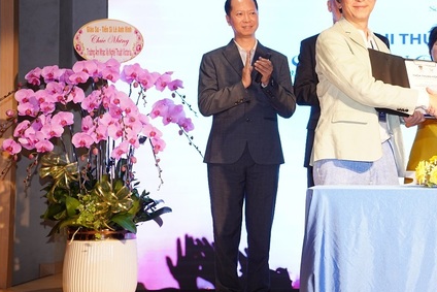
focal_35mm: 91
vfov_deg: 15.0
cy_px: 101
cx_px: 413
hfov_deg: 21.7
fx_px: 1105
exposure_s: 1/100
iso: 500
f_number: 4
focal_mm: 47
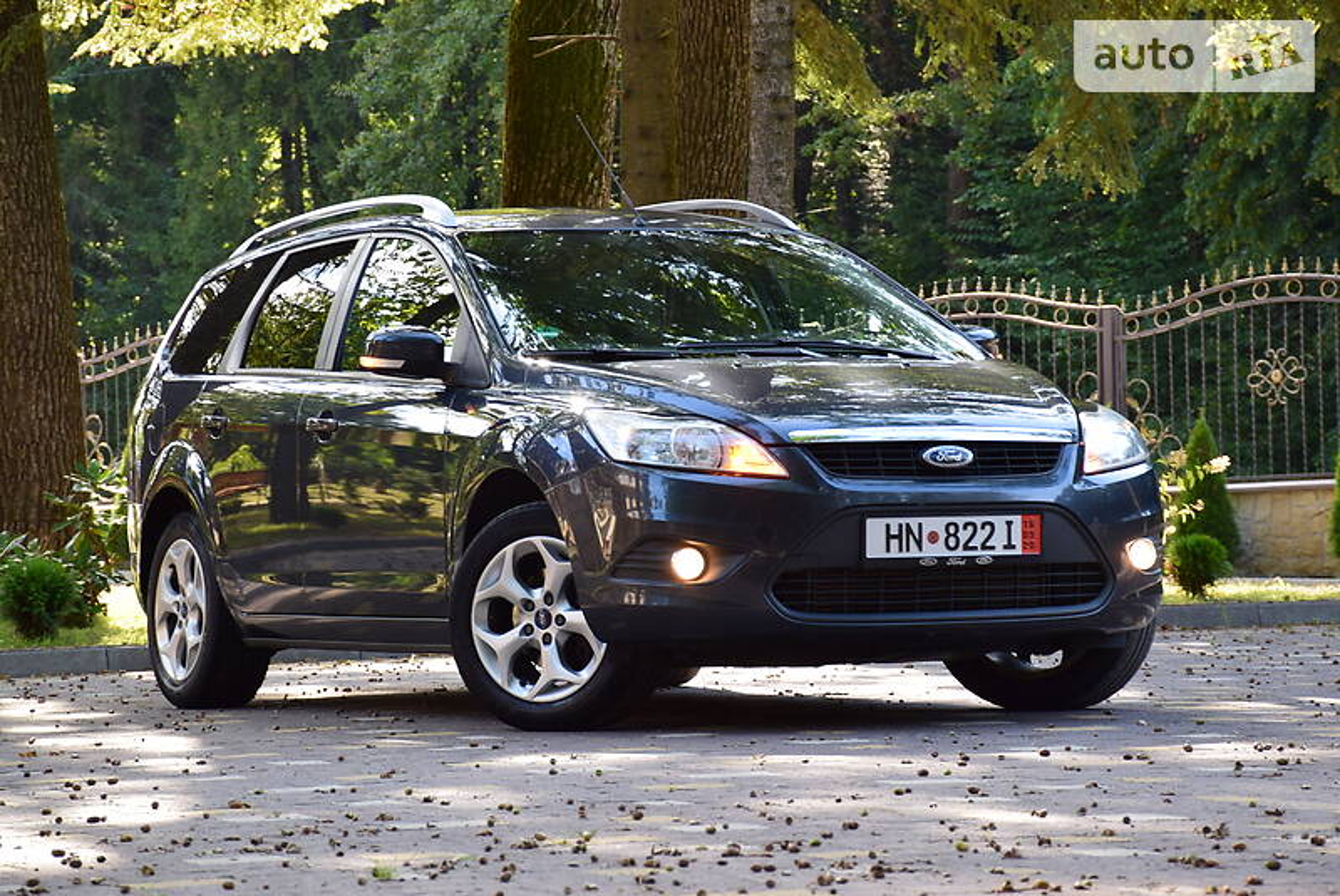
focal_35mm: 135
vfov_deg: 10.2
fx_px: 5029
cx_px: 670
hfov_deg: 15.2
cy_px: 448
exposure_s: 1/80
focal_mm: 90
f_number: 8
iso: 400
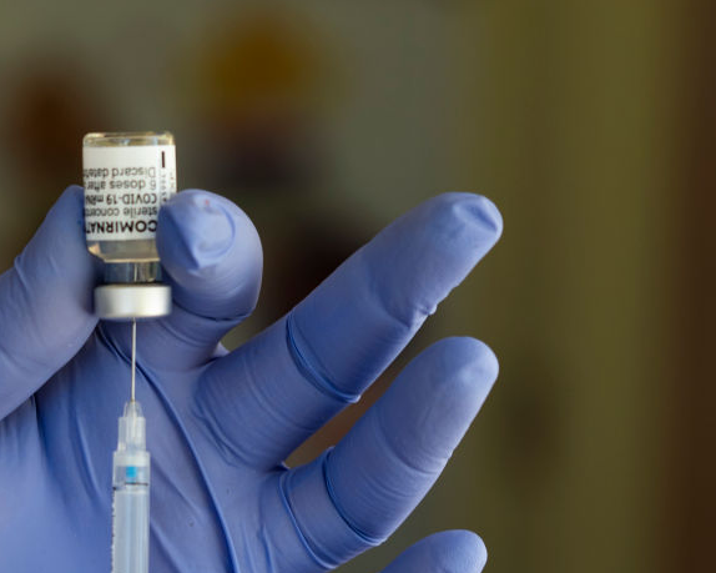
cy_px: 427
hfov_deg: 9.2
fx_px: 4428
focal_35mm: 209
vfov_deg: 7.4
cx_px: 226
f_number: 2.8
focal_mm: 60
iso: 200
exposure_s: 1/125
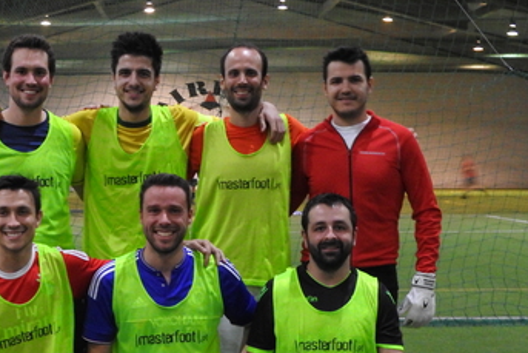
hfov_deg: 22.2
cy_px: 274
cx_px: 146
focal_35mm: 91
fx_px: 1335
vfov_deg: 15.0
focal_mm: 9
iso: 800
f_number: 5
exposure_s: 1/6
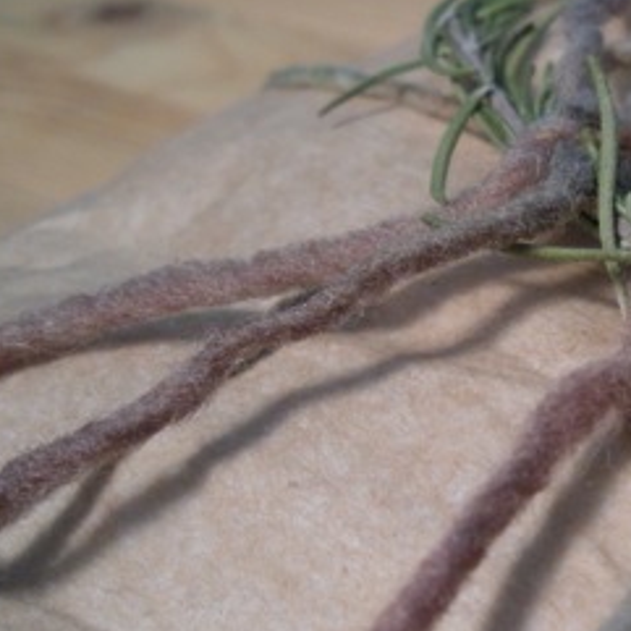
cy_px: 391
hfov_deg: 26.6
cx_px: 586
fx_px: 1279
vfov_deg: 27.6
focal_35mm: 62
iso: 400
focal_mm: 6.3
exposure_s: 1/11.7
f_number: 3.5
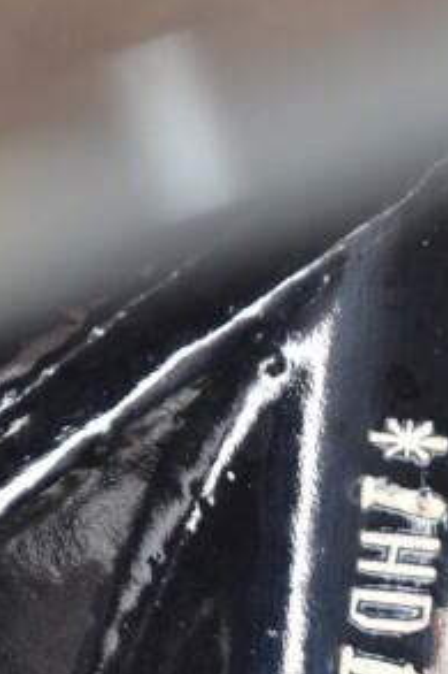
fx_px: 4211
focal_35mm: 225
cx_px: 311
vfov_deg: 9.0
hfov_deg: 6.1
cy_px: 858
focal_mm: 55
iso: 720
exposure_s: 1/60
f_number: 5.6
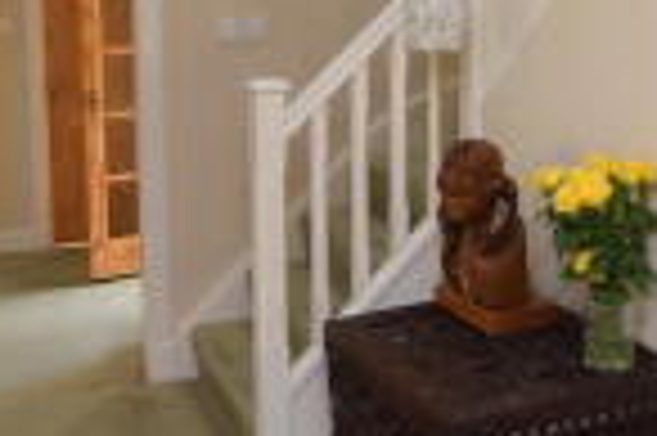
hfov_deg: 40.1
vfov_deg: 26.9
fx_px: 893
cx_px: 405
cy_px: 83
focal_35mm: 49
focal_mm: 10
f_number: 4.5
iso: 800
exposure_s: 1/80
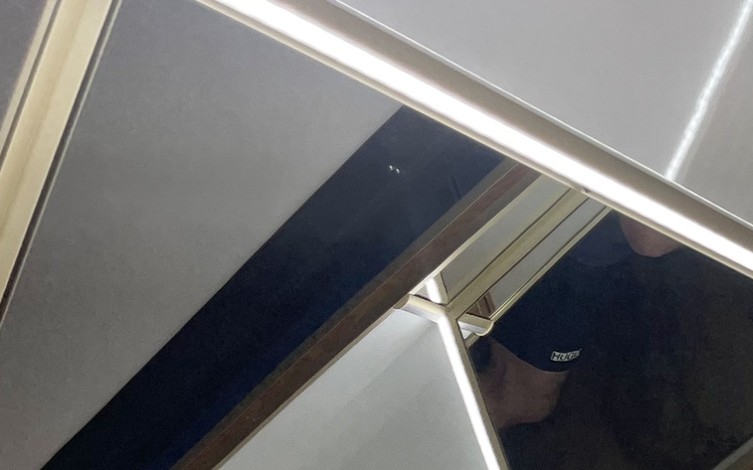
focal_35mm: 91
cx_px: 832
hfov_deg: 21.6
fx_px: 1867
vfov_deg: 12.8
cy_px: 901
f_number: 1.6
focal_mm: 5.1
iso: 40
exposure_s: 1/82
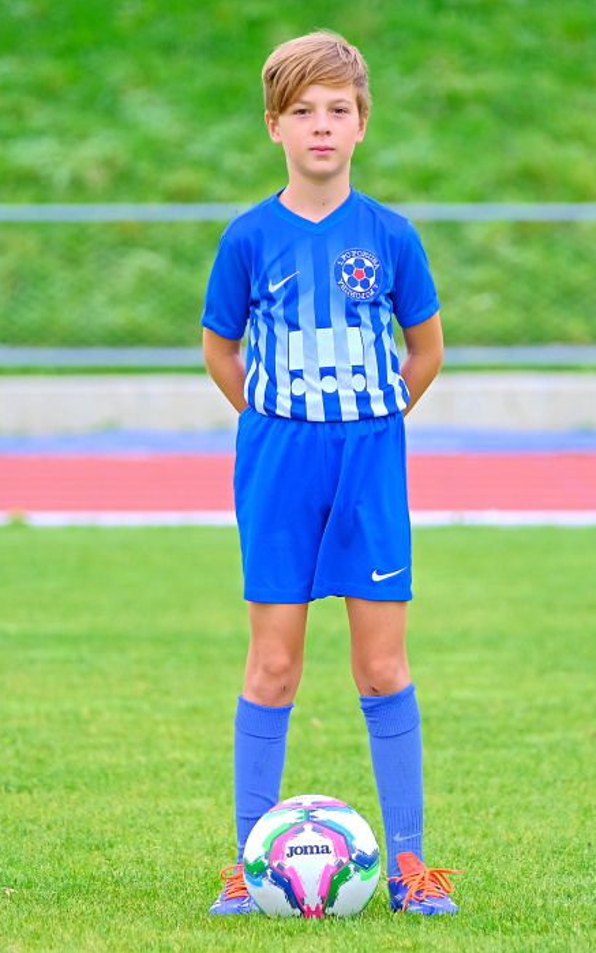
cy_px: 476
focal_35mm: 183
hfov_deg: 7.2
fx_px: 4755
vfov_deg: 11.4
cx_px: 316
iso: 320
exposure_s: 1/300
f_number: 2.8
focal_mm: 119.2
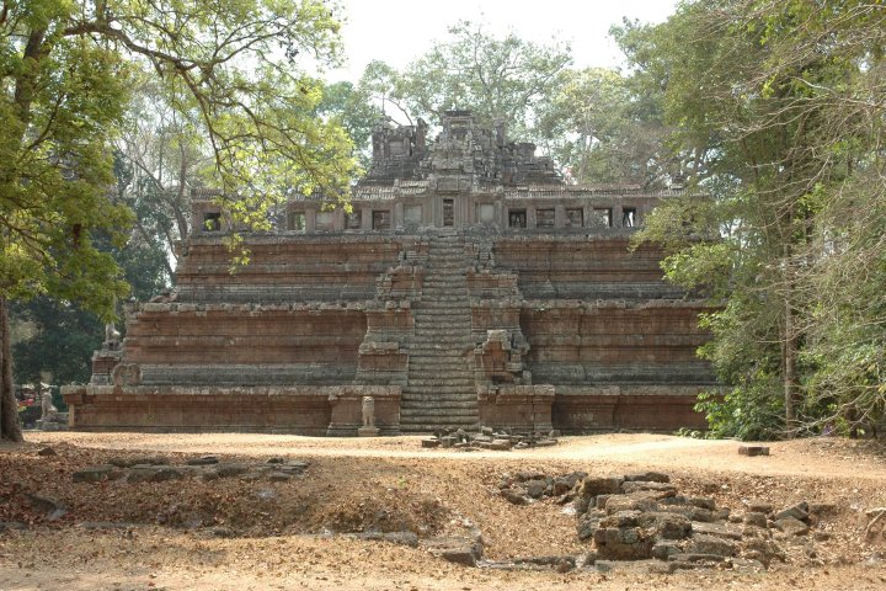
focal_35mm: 46
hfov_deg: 42.3
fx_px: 1144
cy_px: 296
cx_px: 443
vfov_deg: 28.9
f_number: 7.1
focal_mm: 31
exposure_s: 1/200
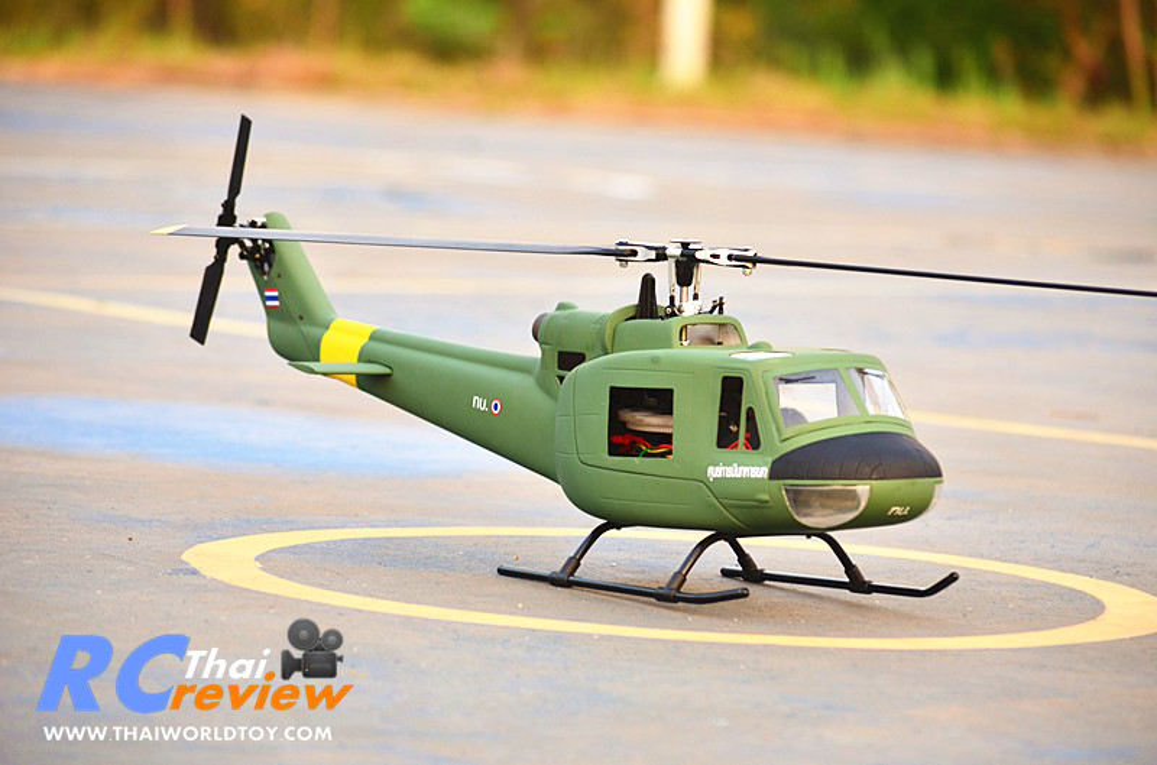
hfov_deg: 13.1
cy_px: 382
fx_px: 5049
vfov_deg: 8.7
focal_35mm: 158
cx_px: 578
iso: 100
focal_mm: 105
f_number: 5.6
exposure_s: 1/50
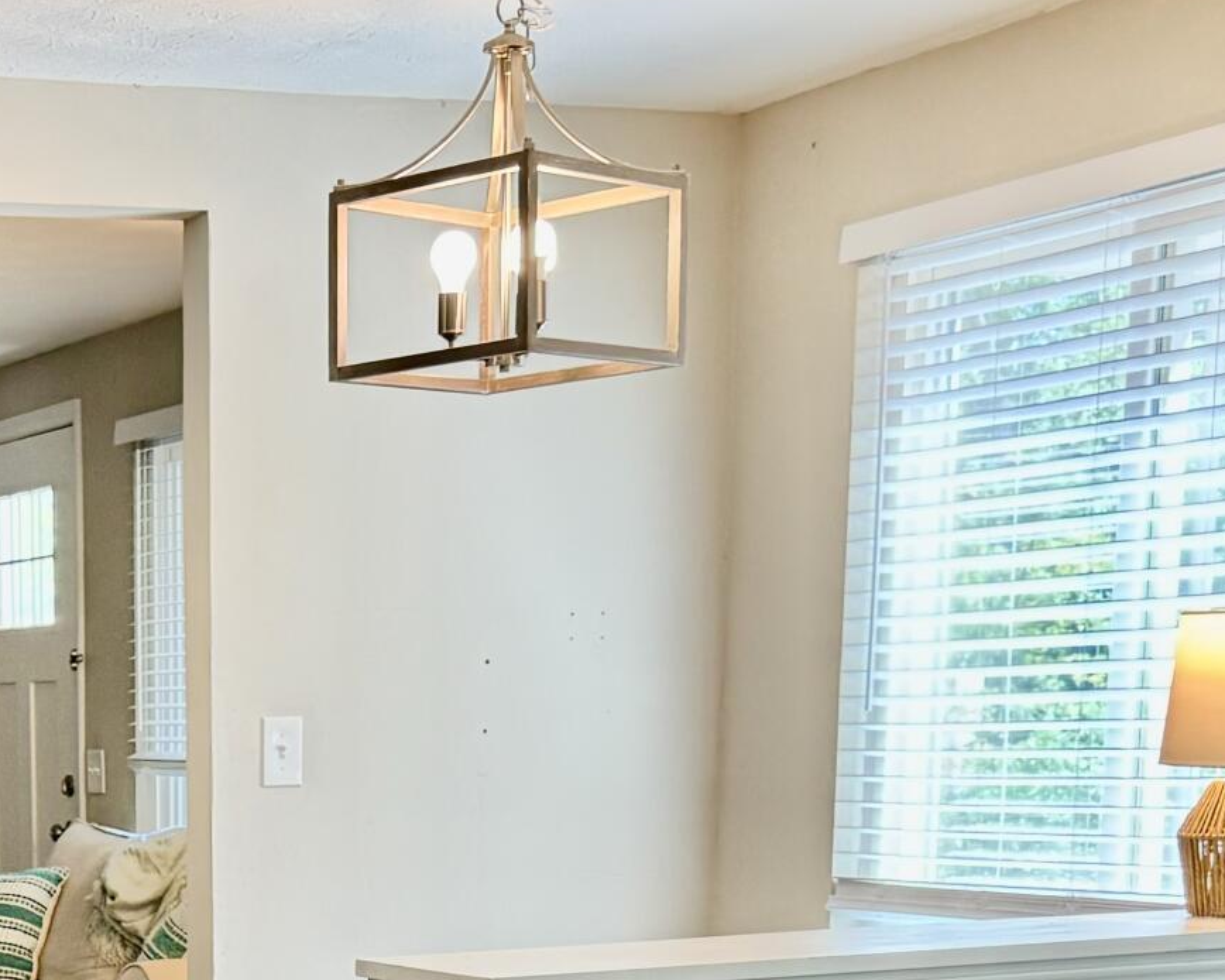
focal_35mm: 81
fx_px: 2936
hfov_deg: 22.6
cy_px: 1349
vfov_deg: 17.5
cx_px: -14
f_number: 1.78
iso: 200
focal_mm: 6.76
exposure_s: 1/120
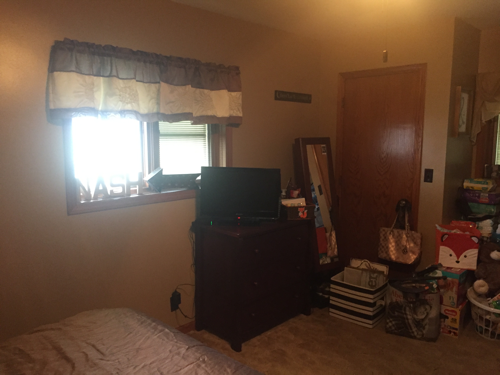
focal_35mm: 29
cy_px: 188
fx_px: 419
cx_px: 250
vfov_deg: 48.2
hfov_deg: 61.7
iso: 250
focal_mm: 4.15
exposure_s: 1/30
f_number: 2.2
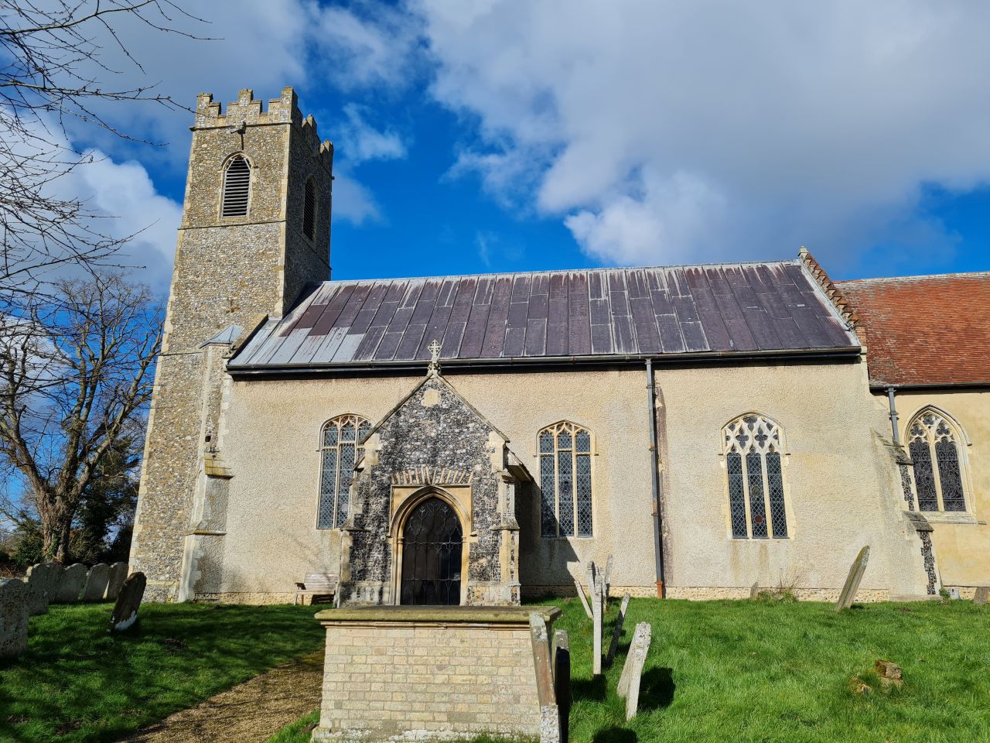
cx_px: 495
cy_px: 372
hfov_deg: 67.3
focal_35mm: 26
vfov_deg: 53.1
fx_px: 744
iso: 50
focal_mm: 5.4
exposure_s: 1/3672
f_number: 1.8
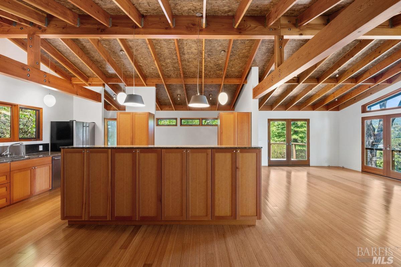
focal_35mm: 16
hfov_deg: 96.8
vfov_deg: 73.6
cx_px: 200
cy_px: 134
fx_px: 178
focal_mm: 16
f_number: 11
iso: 400
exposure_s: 1/4
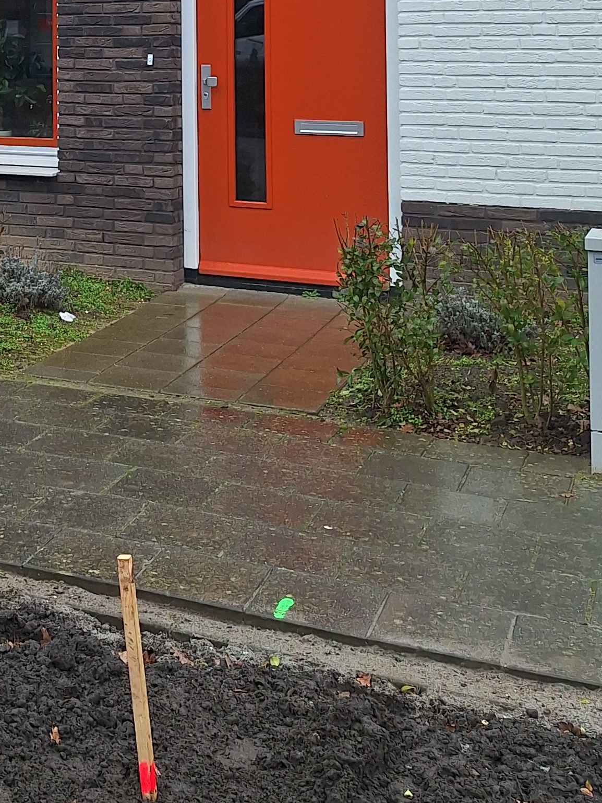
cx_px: -141
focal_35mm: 61
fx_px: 1414
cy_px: 7
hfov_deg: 22.0
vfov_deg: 29.6
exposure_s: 1/441
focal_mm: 5.54
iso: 40
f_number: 1.8
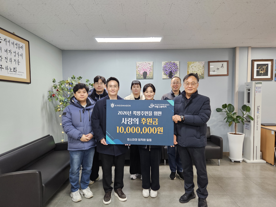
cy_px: 104
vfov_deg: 56.8
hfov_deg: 71.6
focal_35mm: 24
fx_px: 191
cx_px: 141
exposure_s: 1/120
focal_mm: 5.4
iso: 320
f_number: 1.8
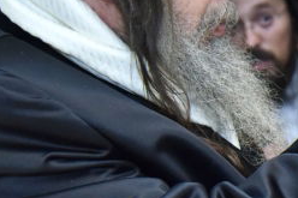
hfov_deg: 10.8
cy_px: 87
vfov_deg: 7.5
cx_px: 475
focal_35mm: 182
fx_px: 1506
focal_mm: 44
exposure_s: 1/125
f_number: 4
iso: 2000
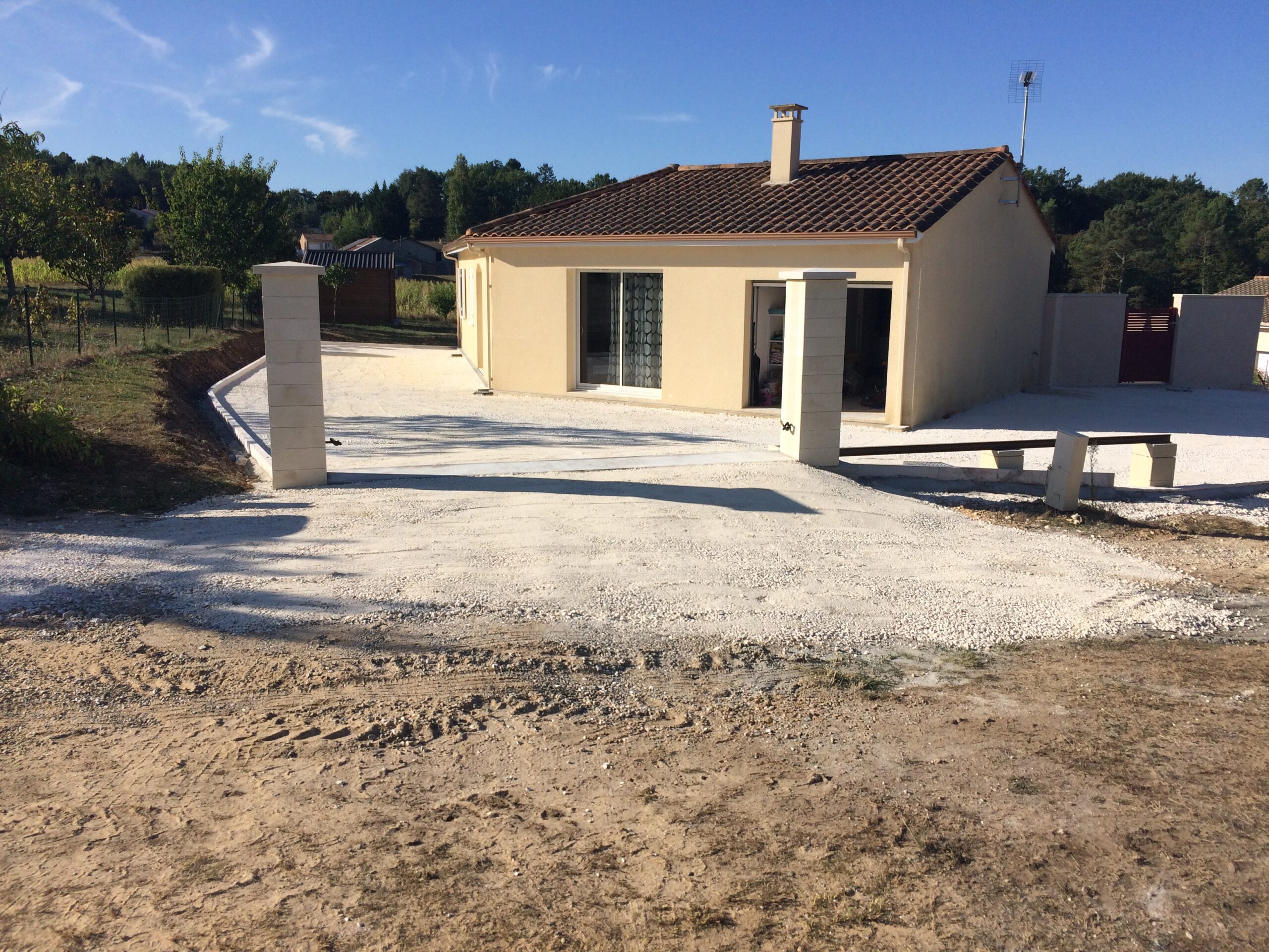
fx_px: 1063
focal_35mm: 29
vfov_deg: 48.2
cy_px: 476
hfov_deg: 61.7
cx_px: 634
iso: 32
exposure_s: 1/3165
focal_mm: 4.15
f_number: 2.2
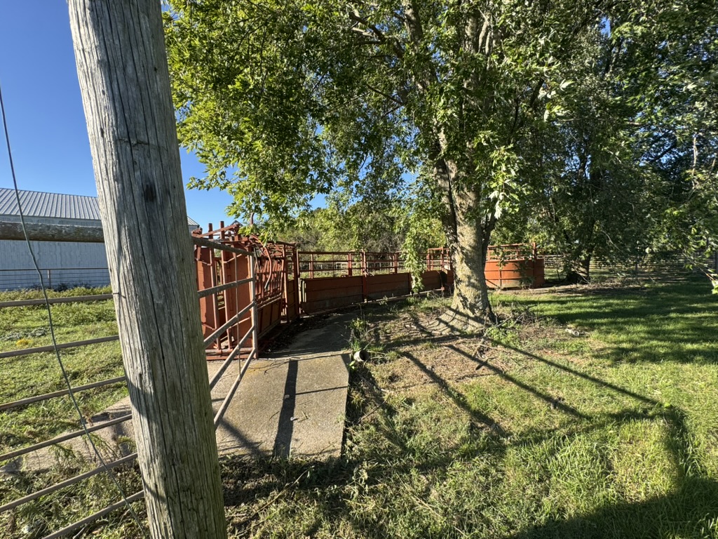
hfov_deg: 102.1
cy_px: 270
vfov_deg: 85.7
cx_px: 359
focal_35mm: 14
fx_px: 290
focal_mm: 2.22
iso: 50
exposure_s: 1/498
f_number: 2.2
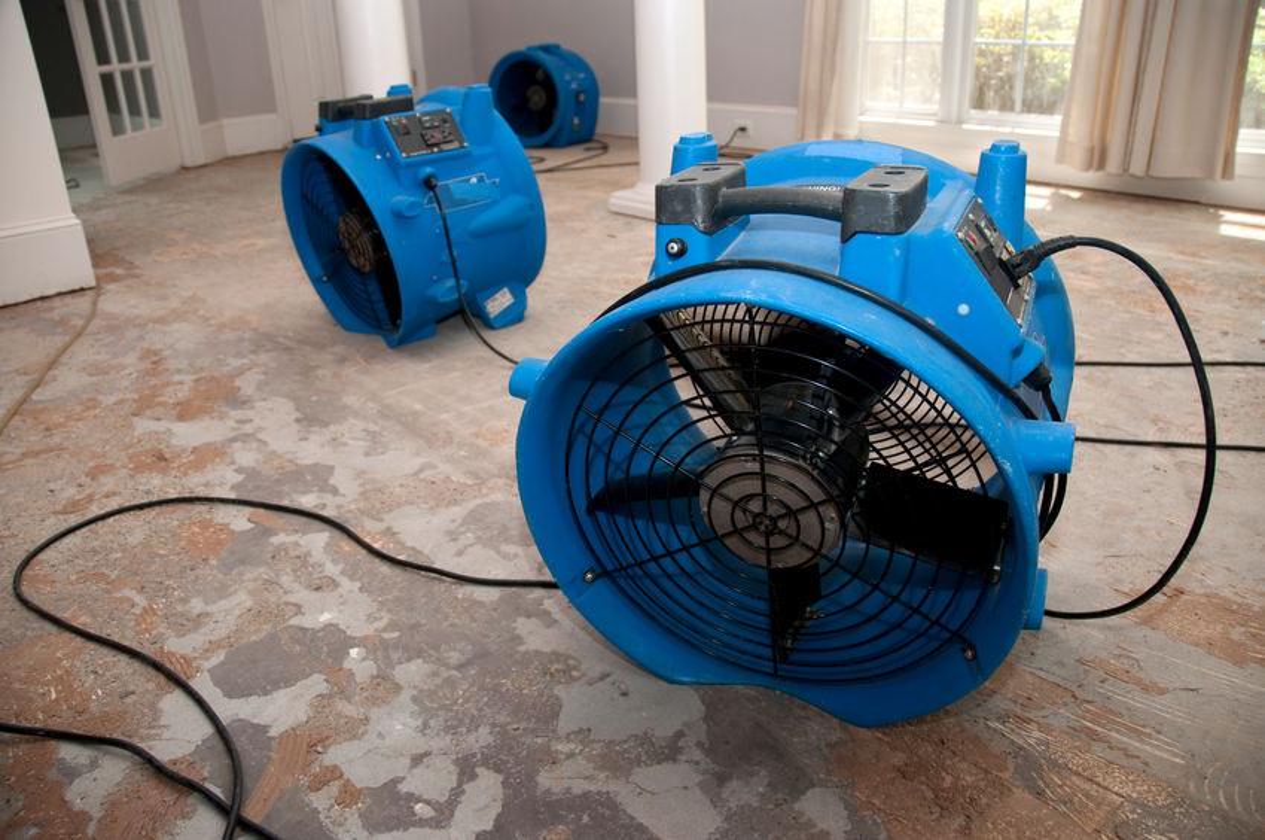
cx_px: 632
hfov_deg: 67.5
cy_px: 420
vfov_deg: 47.8
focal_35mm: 27
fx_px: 947
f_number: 3.5
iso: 200
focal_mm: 18
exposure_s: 1/20
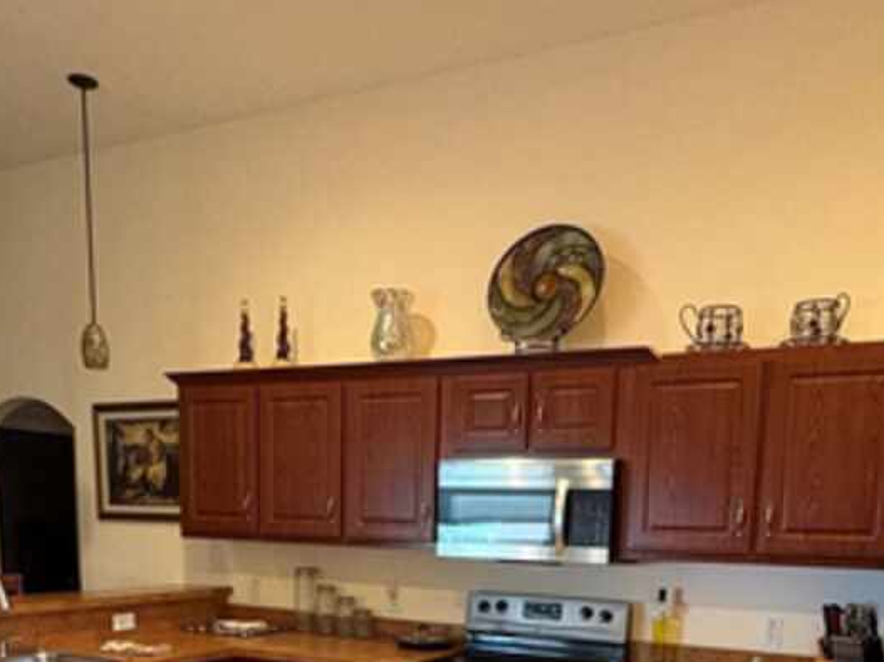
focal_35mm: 34
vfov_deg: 37.5
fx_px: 868
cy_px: 657
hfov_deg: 53.9
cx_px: 475
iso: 640
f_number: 2.2
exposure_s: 1/60
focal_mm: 2.22
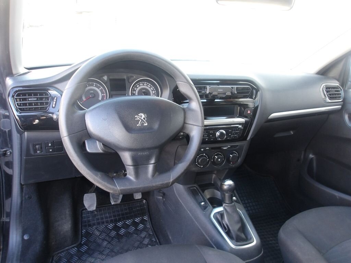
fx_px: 274
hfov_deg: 65.3
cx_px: 176
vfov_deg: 51.4
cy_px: 132
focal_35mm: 27
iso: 200
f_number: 3
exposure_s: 1/27
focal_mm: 4.9
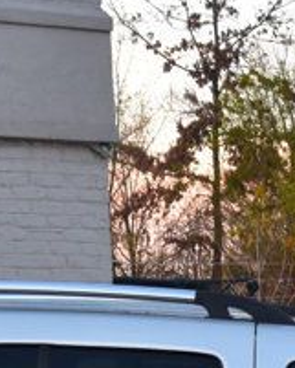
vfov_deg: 7.5
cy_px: 584
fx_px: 2742
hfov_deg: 6.1
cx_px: 344
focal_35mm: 251
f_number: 6.3
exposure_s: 1/20
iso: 400
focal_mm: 35
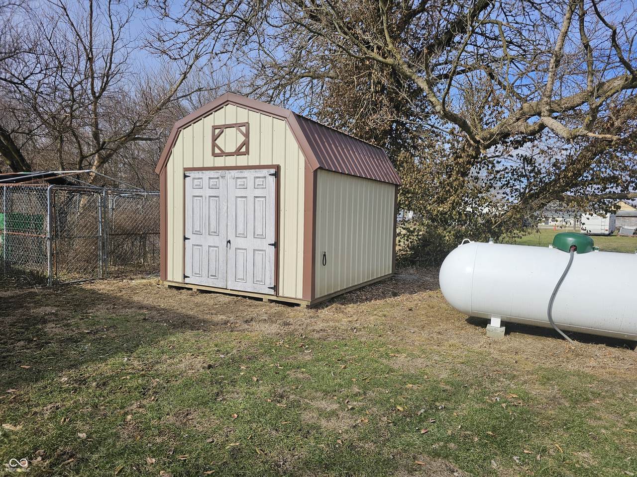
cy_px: 238
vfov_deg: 58.9
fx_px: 423
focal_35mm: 23
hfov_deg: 73.9
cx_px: 318
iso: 20
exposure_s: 1/1208
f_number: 1.7
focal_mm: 6.3
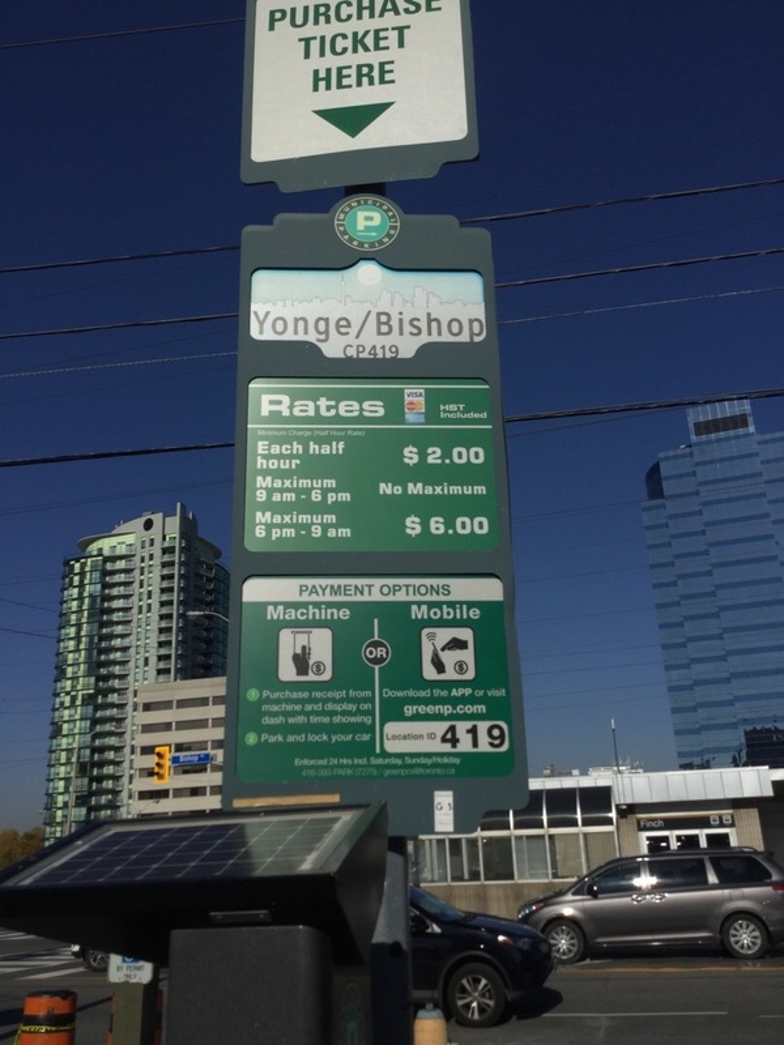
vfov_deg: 58.4
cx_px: 392
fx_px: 936
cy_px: 522
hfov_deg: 45.4
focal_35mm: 31
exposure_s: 1/2809
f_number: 2.4
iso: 25
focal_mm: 3.3
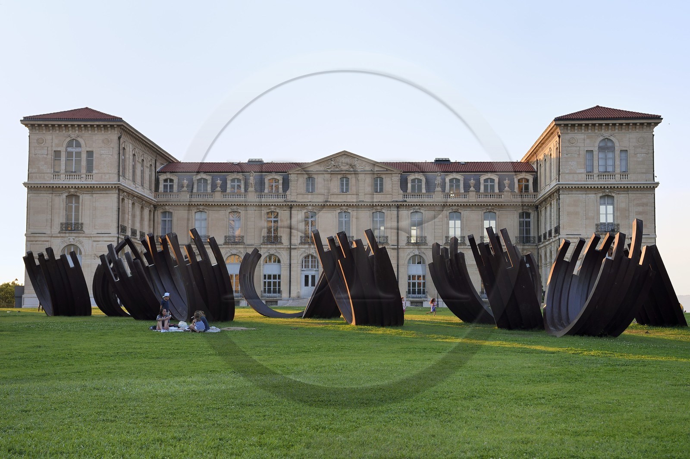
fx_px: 1053
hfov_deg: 36.3
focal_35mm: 55
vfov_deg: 24.6
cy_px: 230
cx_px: 345
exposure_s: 1/320
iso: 400
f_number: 7.1
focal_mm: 55
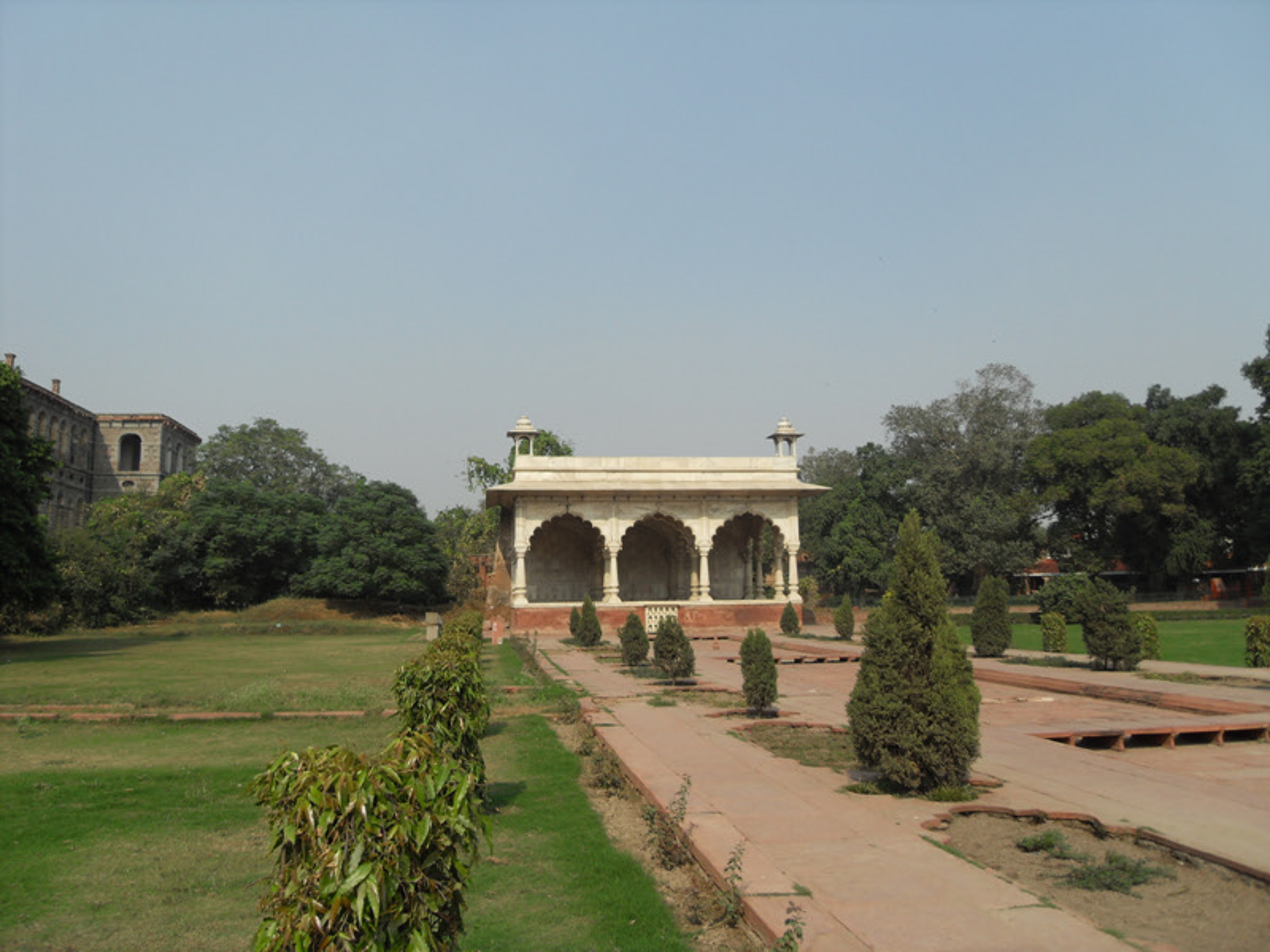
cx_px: 635
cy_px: 476
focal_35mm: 28
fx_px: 1027
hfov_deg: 63.4
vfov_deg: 49.7
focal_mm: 6
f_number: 7.1
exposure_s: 1/250
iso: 80
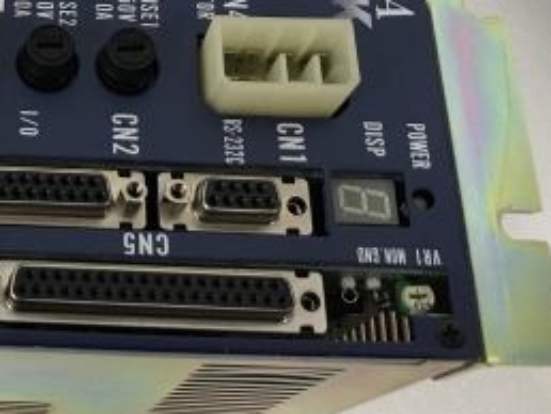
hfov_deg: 27.9
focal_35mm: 65
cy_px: 55
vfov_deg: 22.2
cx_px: -9
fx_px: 1036
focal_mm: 3.99
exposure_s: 1/17
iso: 40
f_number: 1.8
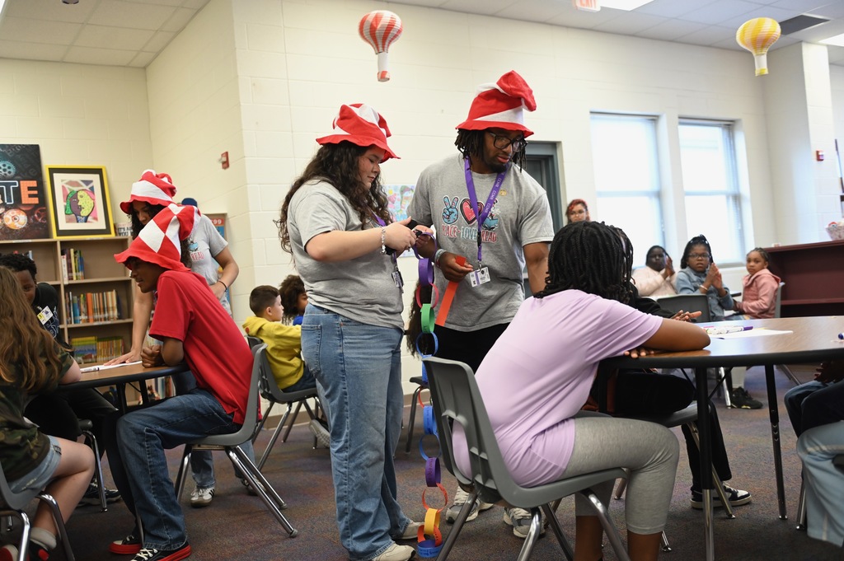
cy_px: 280
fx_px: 820
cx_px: 422
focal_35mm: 35
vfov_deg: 37.8
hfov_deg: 54.5
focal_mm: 35
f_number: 2.8
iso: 1600
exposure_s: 1/320
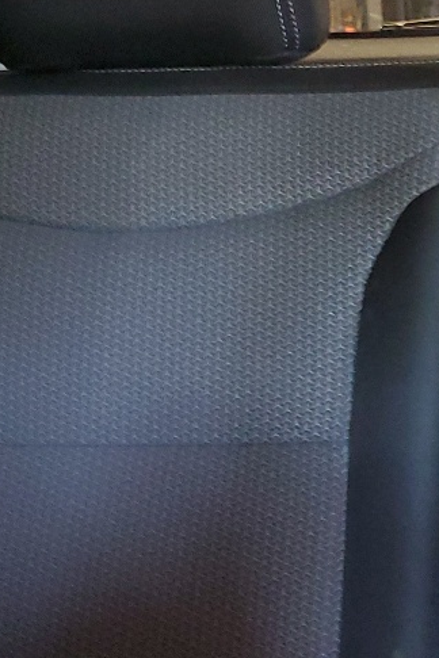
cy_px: 367
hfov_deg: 14.2
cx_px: 696
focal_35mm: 89
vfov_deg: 22.9
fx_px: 1628
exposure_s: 1/17
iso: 289
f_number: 1.5
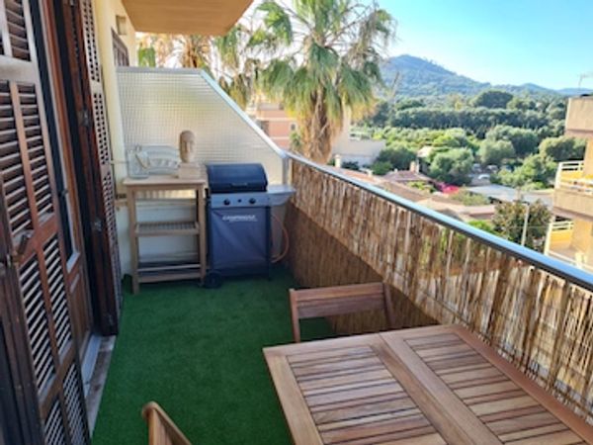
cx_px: 296
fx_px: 445
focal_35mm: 26
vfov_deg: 53.1
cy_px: 222
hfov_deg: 67.3
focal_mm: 5.4
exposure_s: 1/411
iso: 50
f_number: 1.8
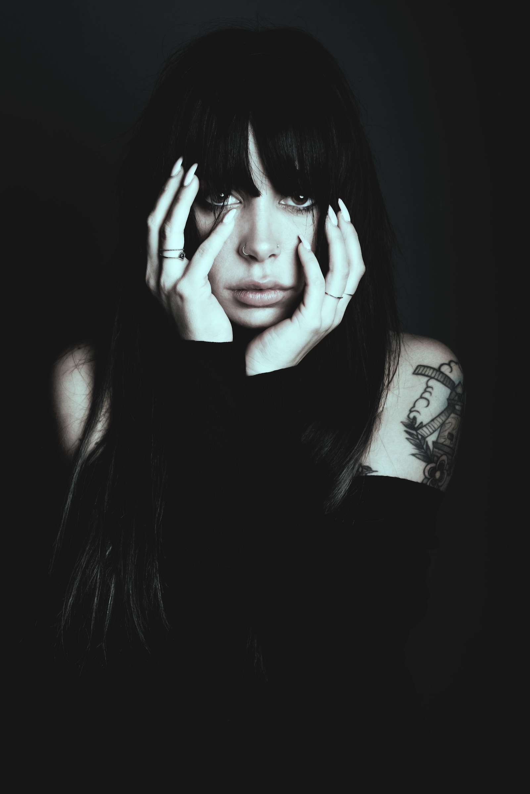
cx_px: 265
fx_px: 1104
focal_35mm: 50
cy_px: 397
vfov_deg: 39.6
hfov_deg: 27.0
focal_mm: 50
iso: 200
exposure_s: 1/250
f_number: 13
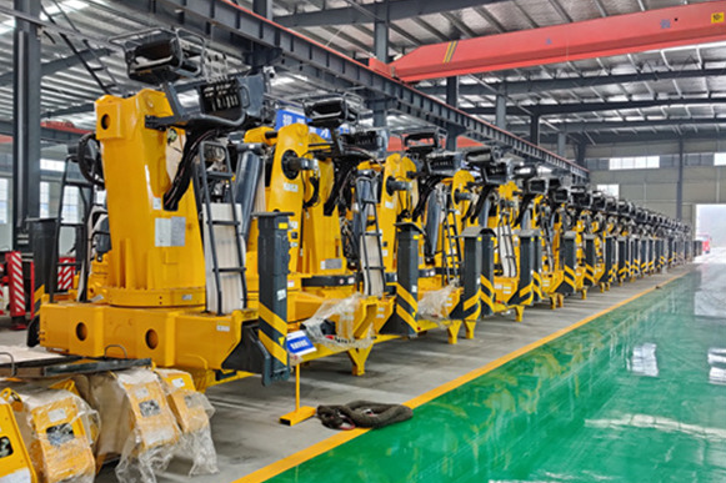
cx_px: 355
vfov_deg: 44.9
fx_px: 585
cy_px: 240
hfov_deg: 63.7
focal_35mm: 29
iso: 800
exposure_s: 1/25
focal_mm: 4.75
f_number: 1.65
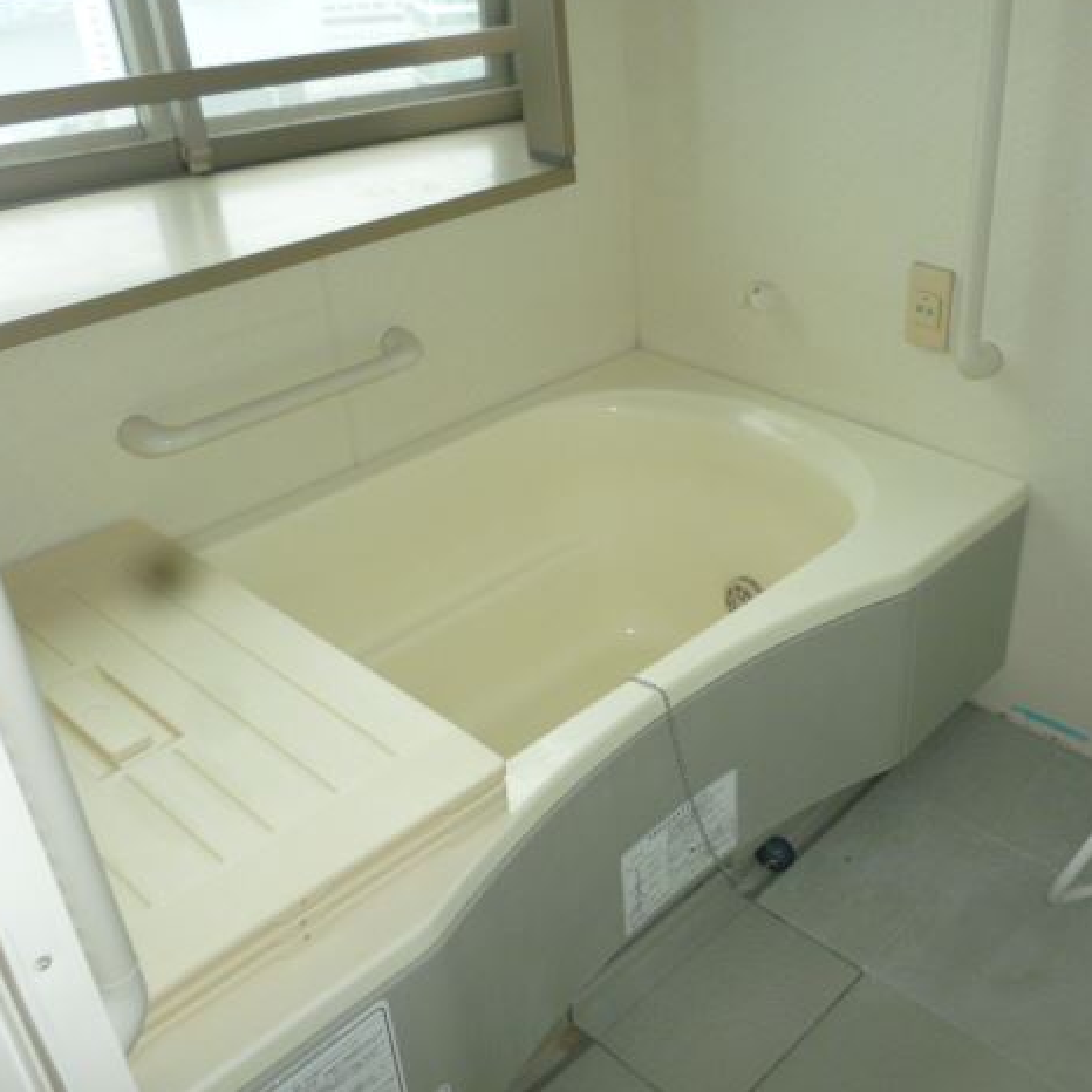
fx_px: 1213
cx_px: 729
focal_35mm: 34
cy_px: 534
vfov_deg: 48.4
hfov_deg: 47.7
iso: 250
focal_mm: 5
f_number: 3.1
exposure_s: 1/60
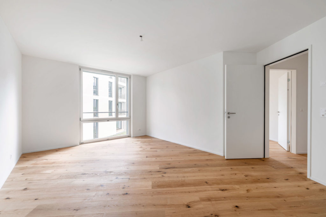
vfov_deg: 81.1
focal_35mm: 14
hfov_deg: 104.3
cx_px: 163
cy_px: 108
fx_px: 127
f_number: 13
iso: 200
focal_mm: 14
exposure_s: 1/20
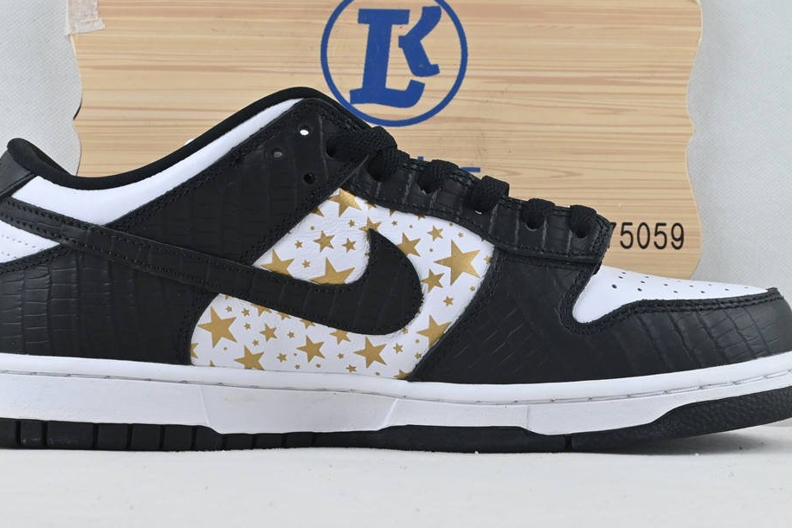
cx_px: 384
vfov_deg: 22.6
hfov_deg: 33.4
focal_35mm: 60
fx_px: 1320
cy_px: 286
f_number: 10
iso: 1000
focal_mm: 30.5
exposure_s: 1/125
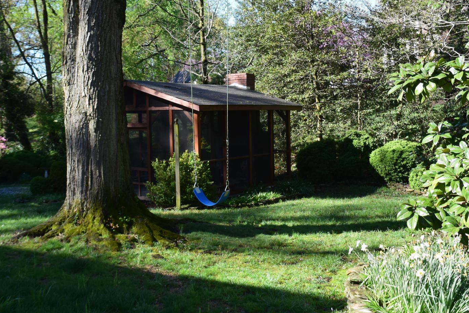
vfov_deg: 33.4
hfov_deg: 48.4
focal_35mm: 40
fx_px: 521
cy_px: 142
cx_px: 214
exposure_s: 1/250
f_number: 4
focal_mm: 10
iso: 160
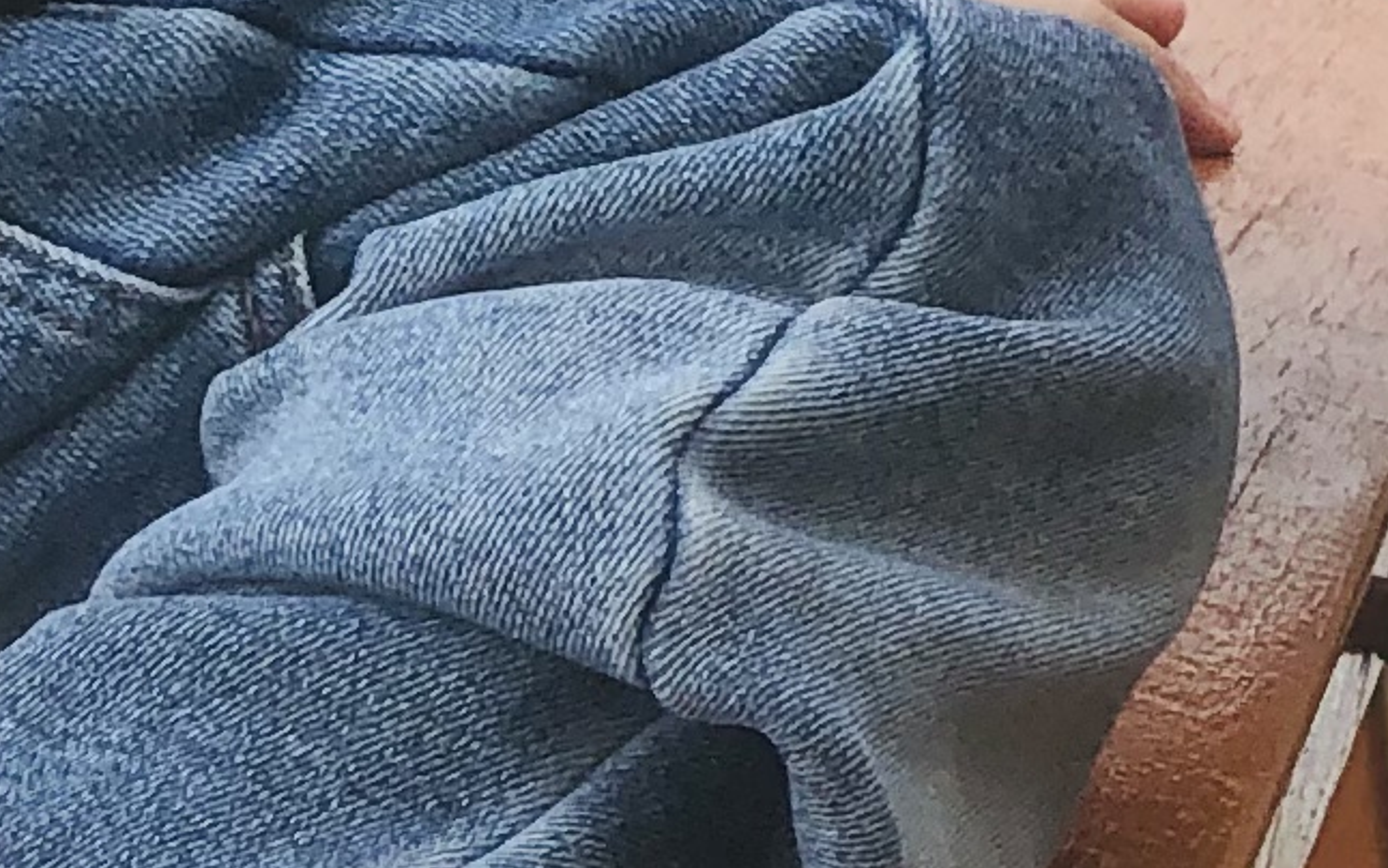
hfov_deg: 6.0
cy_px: -277
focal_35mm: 344
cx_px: 1964
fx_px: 13015
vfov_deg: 3.8
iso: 16
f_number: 2.4
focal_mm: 6
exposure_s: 1/282
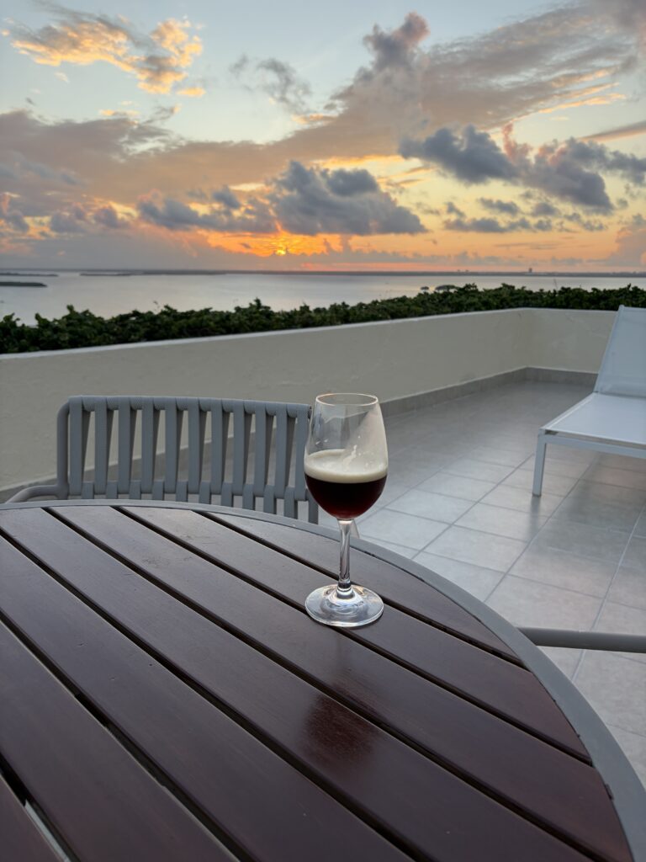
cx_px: 323
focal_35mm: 26
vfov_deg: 67.3
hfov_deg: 53.1
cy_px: 431
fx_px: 647
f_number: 1.6
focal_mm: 5.96
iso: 50
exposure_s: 1/336
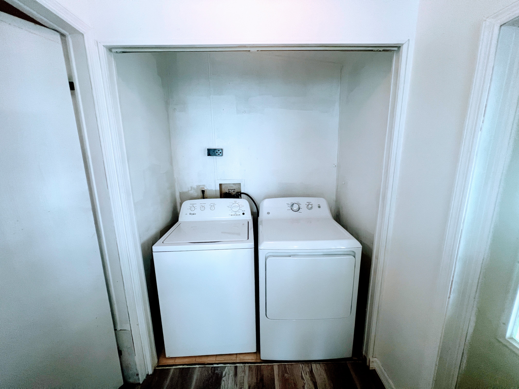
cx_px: 260
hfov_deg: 106.2
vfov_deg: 89.9
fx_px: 195
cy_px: 194
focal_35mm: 13
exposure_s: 1/120
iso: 160
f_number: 1.8
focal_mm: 1.57
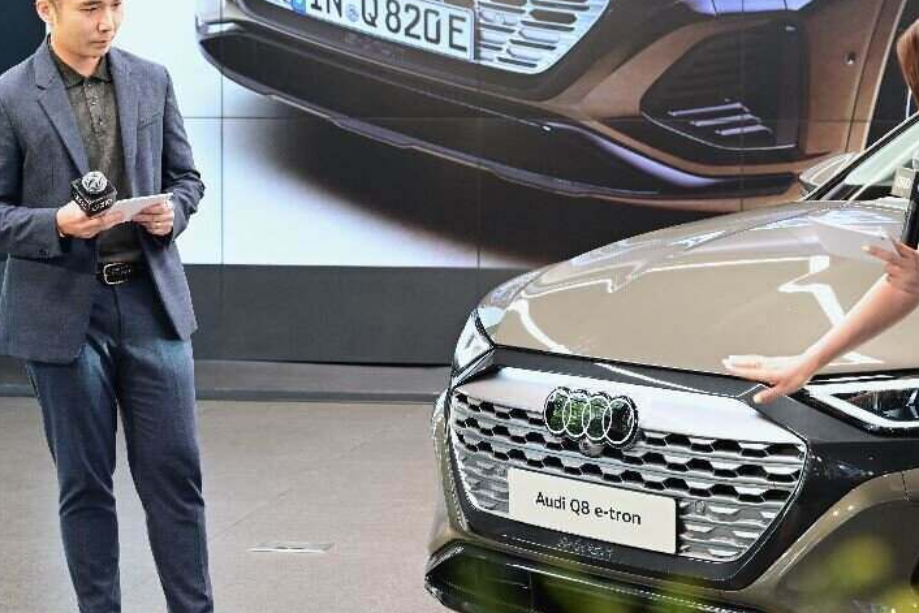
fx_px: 2221
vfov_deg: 15.7
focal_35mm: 87
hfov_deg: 23.3
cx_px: 610
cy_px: 217
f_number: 5.6
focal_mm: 60
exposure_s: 1/80
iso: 1000
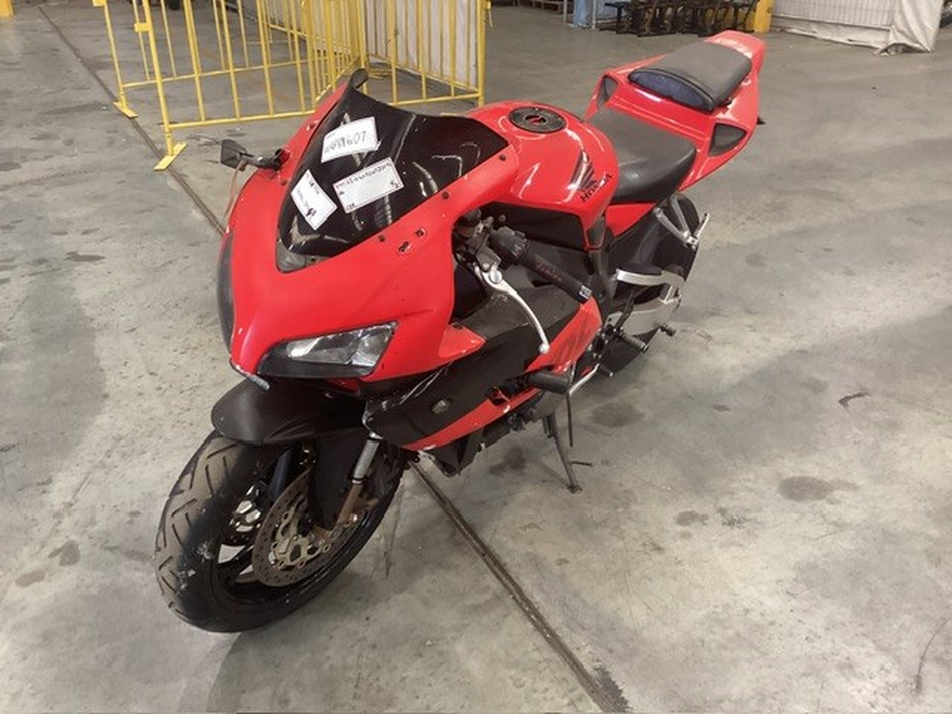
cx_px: 476
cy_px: 357
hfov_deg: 58.4
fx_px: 853
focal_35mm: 31
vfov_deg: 45.4
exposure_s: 1/50
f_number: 2.4
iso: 250
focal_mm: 3.3
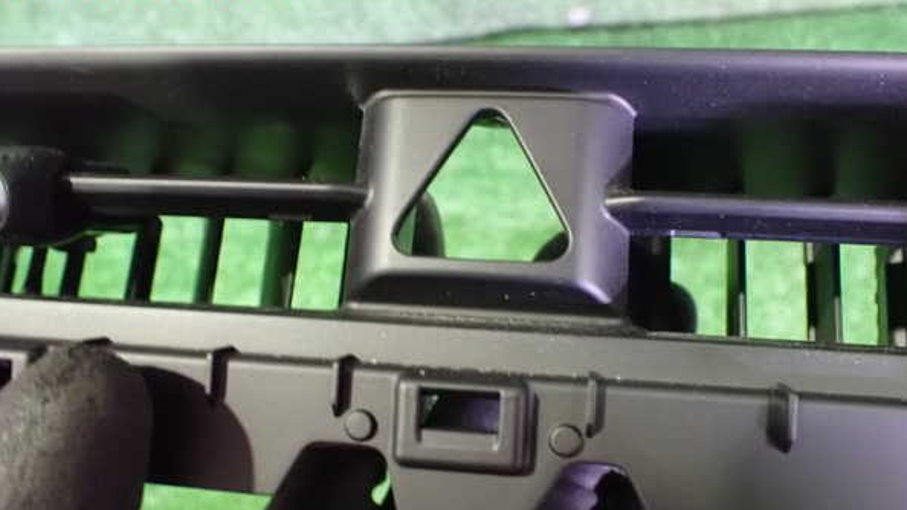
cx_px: 455
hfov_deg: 59.5
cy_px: 305
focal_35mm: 33
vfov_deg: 35.5
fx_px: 794
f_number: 2.3
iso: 1600
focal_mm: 5.4
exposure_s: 1/15
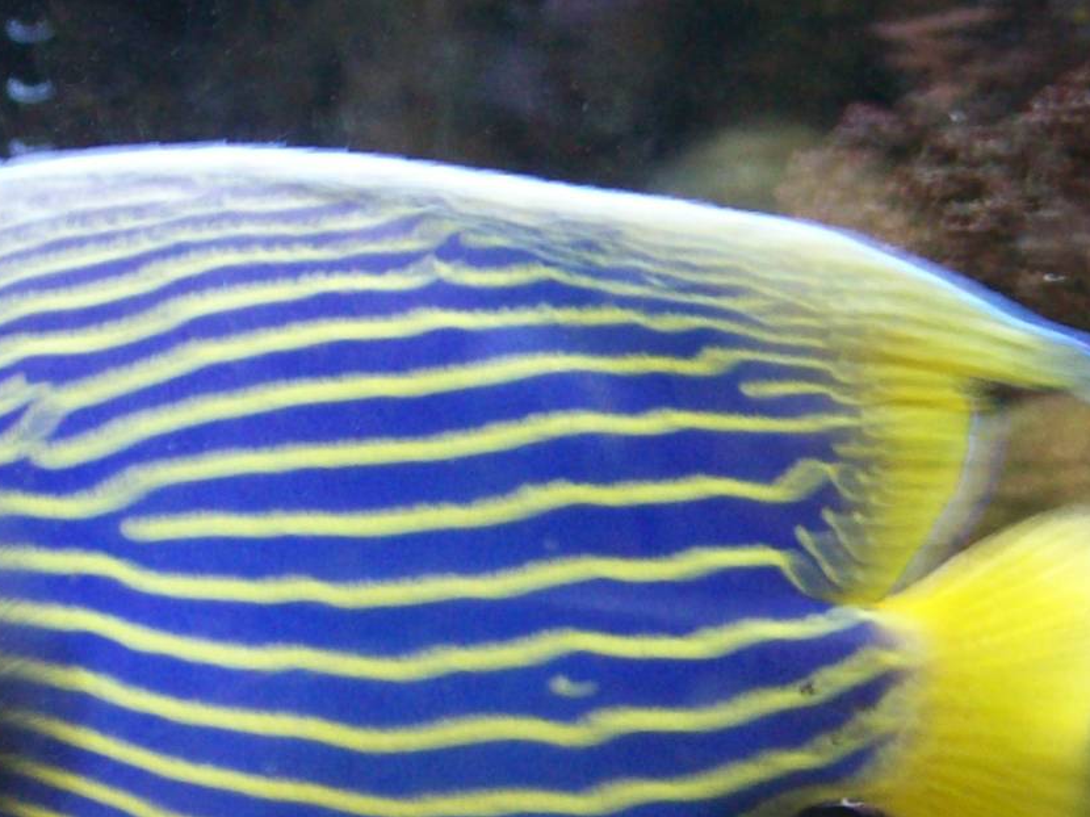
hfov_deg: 18.2
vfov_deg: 13.6
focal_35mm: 108
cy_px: 661
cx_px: 360
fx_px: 3400
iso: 200
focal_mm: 9.4
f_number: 3.4
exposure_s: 1/8
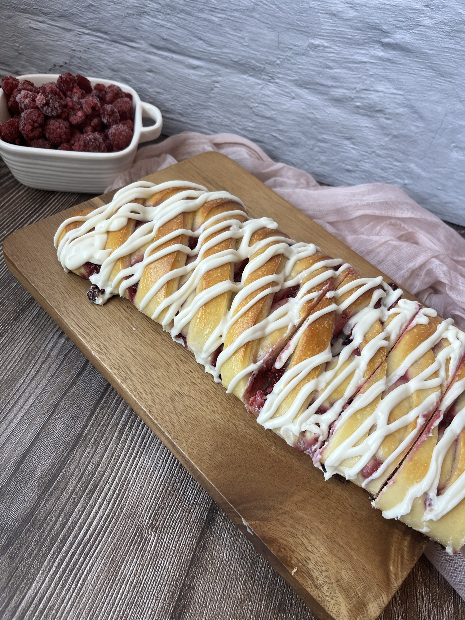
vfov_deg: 67.3
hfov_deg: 53.1
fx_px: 466
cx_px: 232
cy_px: 310
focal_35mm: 26
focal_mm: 5.1
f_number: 1.6
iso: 64
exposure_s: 1/120
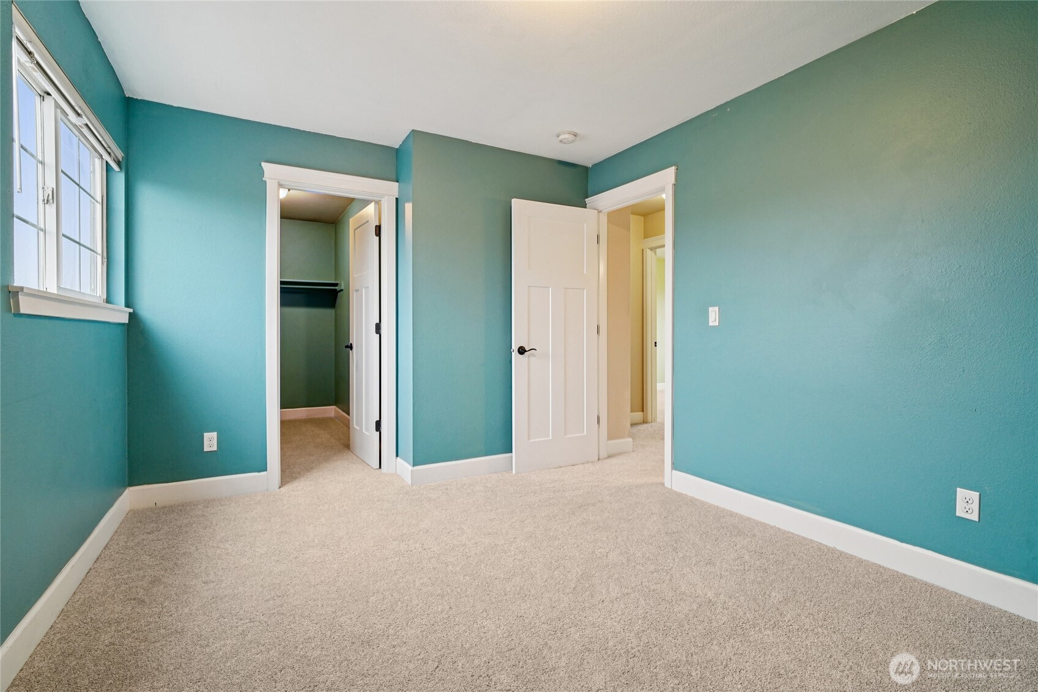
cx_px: 519
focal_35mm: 16
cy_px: 346
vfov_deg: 73.7
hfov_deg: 96.7
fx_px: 461
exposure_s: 1/20
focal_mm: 16
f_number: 8
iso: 1600
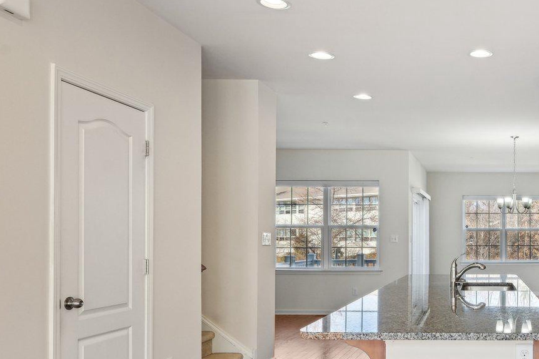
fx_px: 569
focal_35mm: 38
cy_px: 242
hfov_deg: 45.5
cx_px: 495
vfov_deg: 34.7
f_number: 8
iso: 800
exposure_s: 1/160
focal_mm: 16
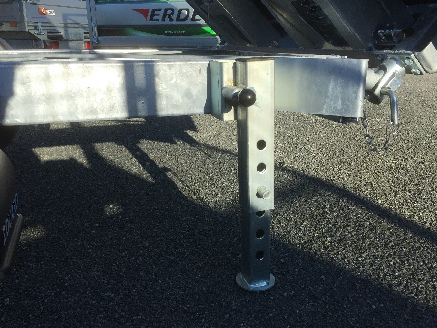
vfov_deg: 44.2
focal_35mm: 32
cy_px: 153
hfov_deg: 56.8
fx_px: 404
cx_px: 220
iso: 32
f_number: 2.2
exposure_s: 1/1522
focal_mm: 4.15
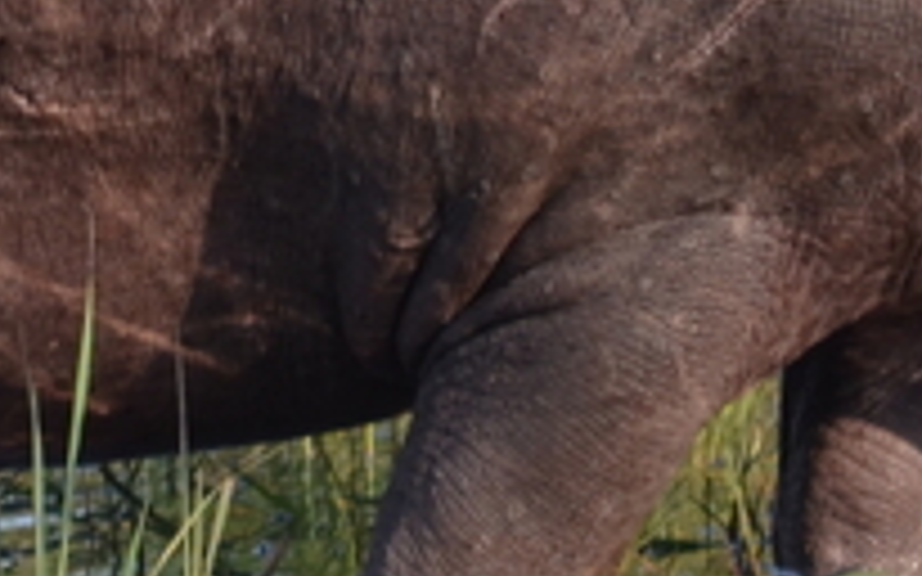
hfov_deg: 0.8
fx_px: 64635
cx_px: 364
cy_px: -554
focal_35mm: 2573
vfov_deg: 0.5
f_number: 5.6
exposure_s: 1/500
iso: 280
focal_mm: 270
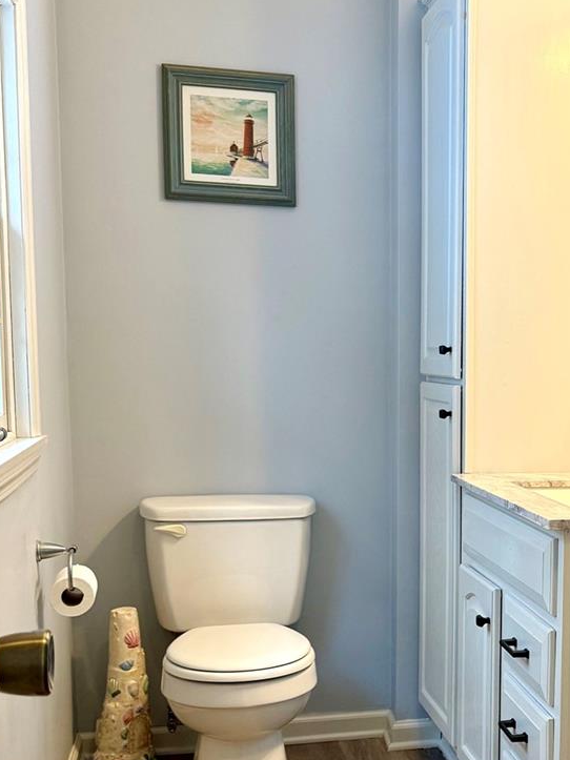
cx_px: 509
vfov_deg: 37.0
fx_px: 1120
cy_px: 516
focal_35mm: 51
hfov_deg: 27.6
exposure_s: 1/120
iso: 160
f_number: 1.78
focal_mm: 6.76
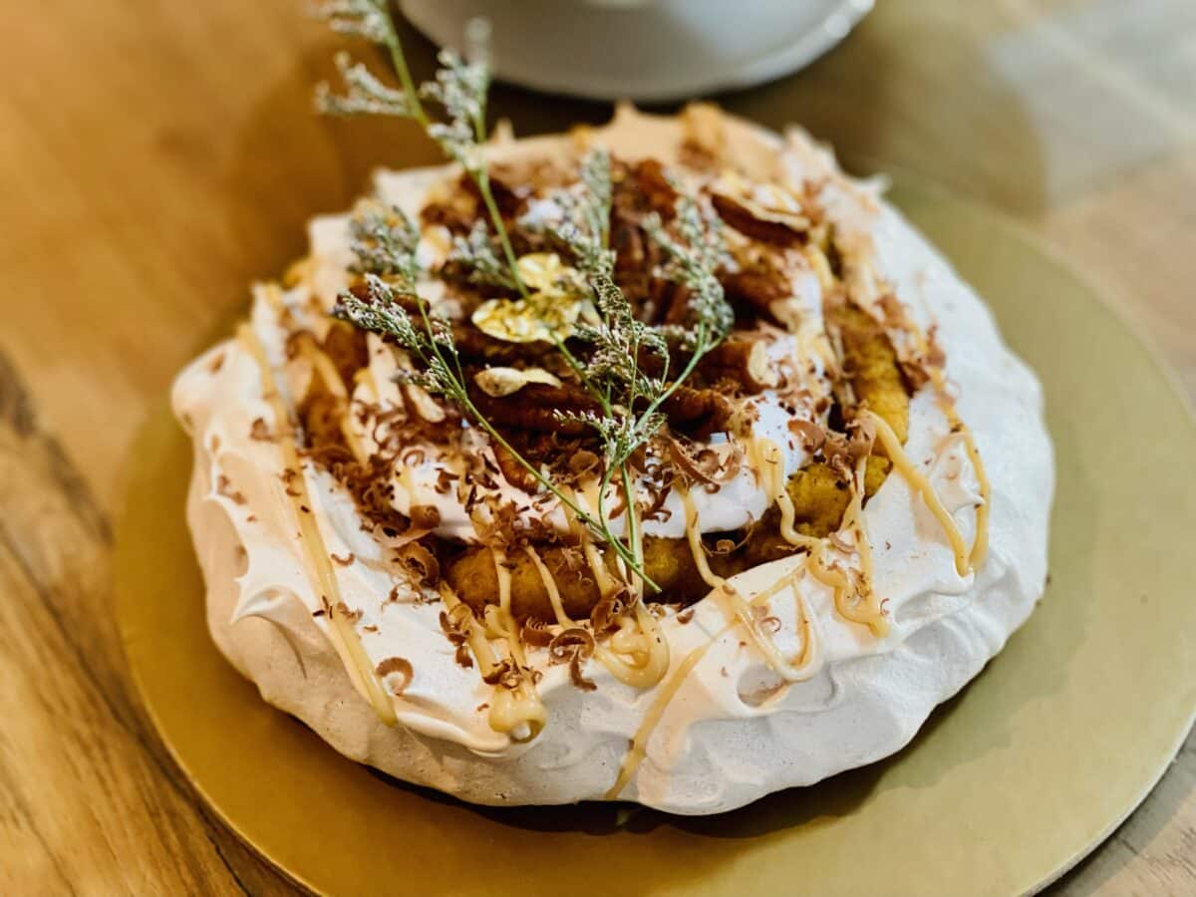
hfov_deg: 36.8
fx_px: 1797
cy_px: 448
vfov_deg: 28.0
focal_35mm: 52
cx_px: 598
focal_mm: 6
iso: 200
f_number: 2
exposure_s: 1/33
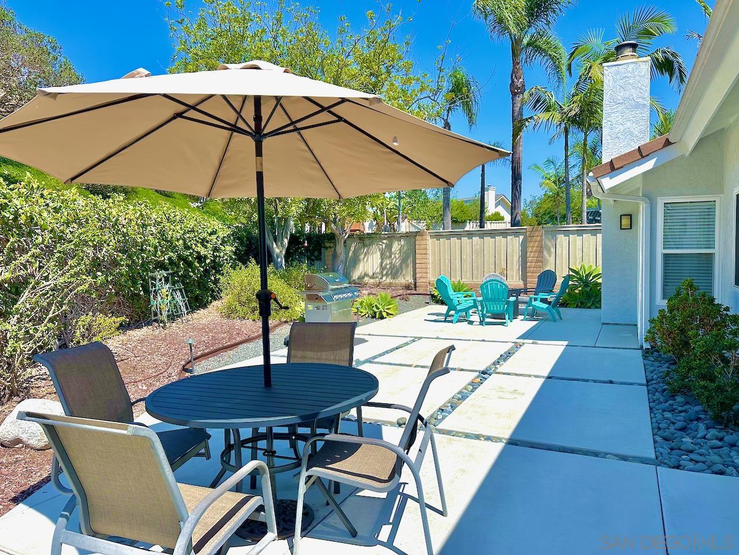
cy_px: 278
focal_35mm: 24
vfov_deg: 56.8
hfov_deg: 71.6
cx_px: 370
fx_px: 512
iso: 80
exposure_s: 1/4016
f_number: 1.78
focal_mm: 6.86
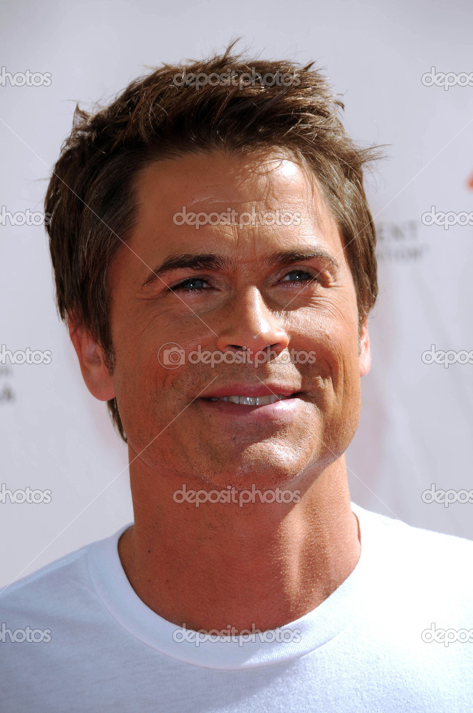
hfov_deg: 5.2
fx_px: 5187
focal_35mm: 262
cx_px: 236
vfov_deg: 7.9
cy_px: 356
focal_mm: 175
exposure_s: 1/250
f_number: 8
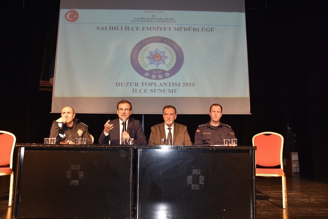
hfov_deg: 61.9
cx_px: 164
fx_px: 273
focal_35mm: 30
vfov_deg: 43.7
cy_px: 110
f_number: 3.5
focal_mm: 20
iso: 400
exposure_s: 1/80
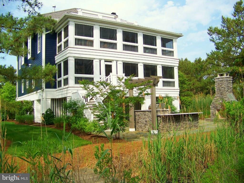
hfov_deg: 51.4
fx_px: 254
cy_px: 92
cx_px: 122
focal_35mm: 36
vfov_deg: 39.7
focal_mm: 5.85
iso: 64
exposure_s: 1/500
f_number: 2.8
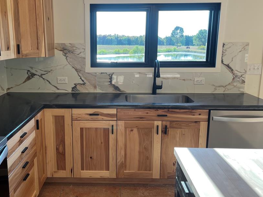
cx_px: 108
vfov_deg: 42.9
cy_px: 91
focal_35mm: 33
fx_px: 251
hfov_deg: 55.0
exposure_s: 1/232
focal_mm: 5.1
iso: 40
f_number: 1.6
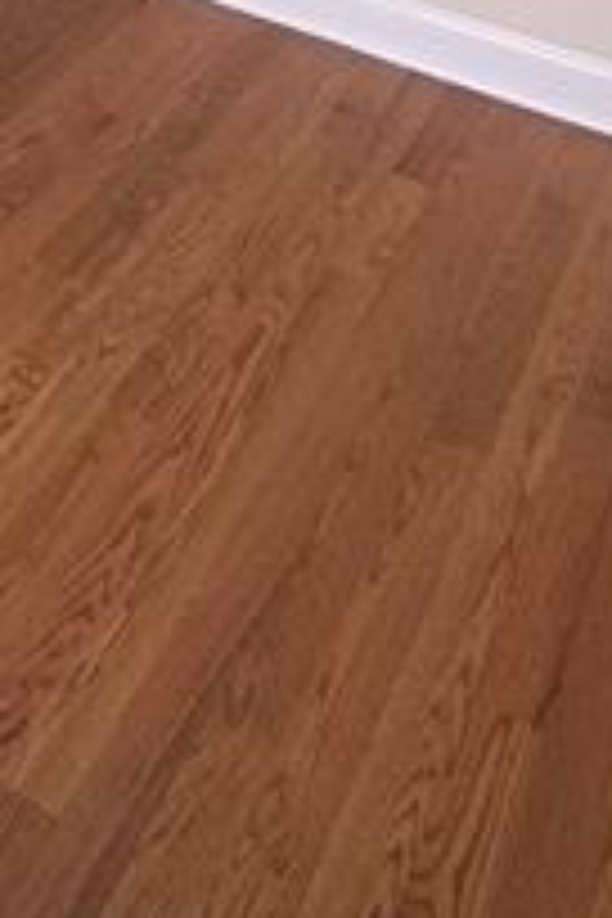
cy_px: -176
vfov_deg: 32.4
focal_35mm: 51
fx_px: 1300
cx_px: 63
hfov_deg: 25.7
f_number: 1.9
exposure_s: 1/60
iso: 250
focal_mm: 2.2
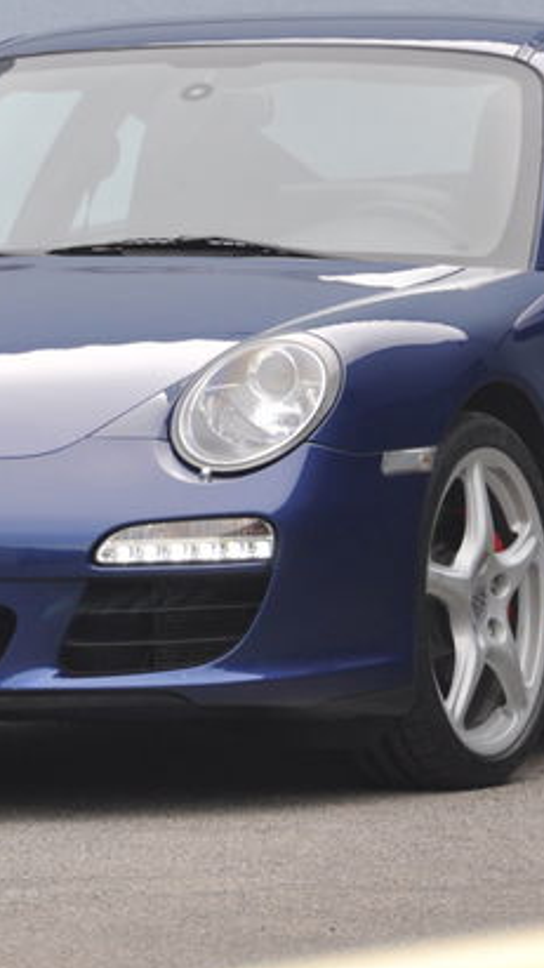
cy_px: 462
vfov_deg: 4.3
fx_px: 12779
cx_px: 167
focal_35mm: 498
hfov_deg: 2.4
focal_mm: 170
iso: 500
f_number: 6
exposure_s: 1/250
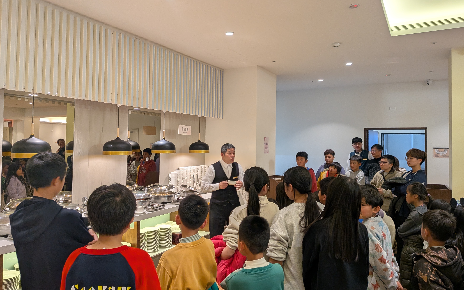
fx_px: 329
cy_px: 135
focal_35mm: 26
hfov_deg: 70.4
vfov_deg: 47.6
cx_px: 230
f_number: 1.7
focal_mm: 4.53
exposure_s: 1/40
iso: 121
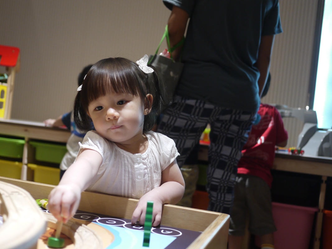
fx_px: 432
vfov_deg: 32.2
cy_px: 131
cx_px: 157
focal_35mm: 45
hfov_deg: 42.1
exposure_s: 1/125
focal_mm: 20
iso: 320
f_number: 1.7
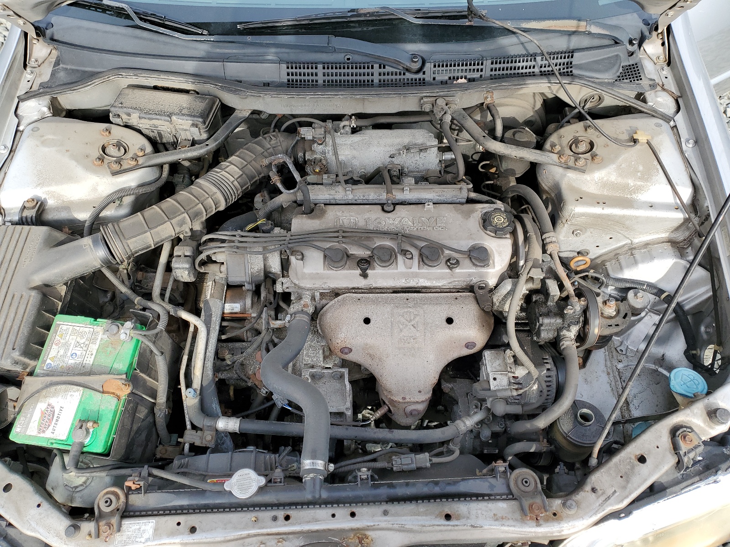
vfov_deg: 53.1
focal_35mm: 26
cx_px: 365
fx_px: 548
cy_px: 274
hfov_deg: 67.3
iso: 50
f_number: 1.5
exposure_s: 1/588
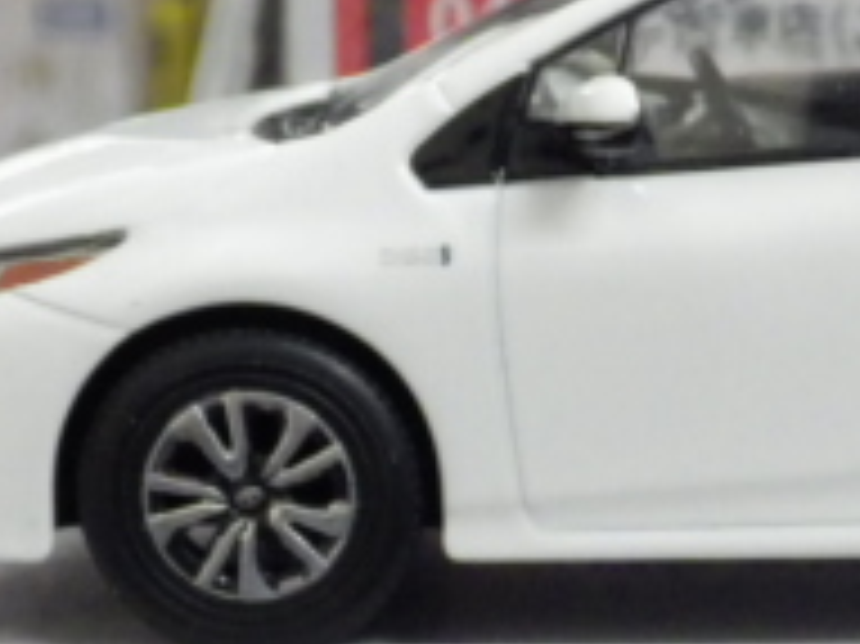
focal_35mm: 198
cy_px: 680
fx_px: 4916
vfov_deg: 7.5
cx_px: 914
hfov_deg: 9.9
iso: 800
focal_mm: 10.7
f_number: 4
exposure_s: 1/40
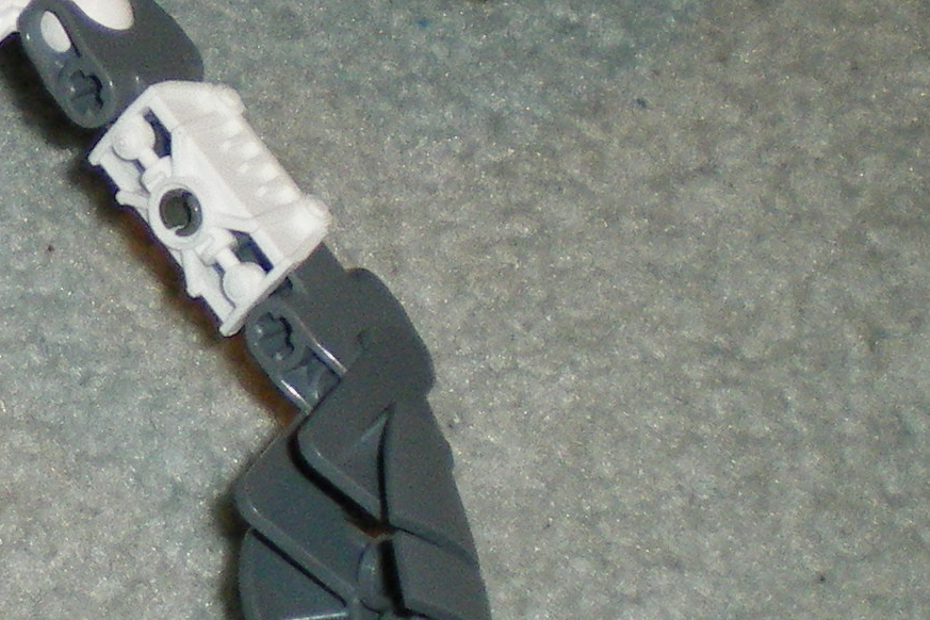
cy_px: -112
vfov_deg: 9.7
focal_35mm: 140
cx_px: -91
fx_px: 3616
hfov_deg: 14.3
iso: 200
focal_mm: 6.3
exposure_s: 1/50
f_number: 3.1
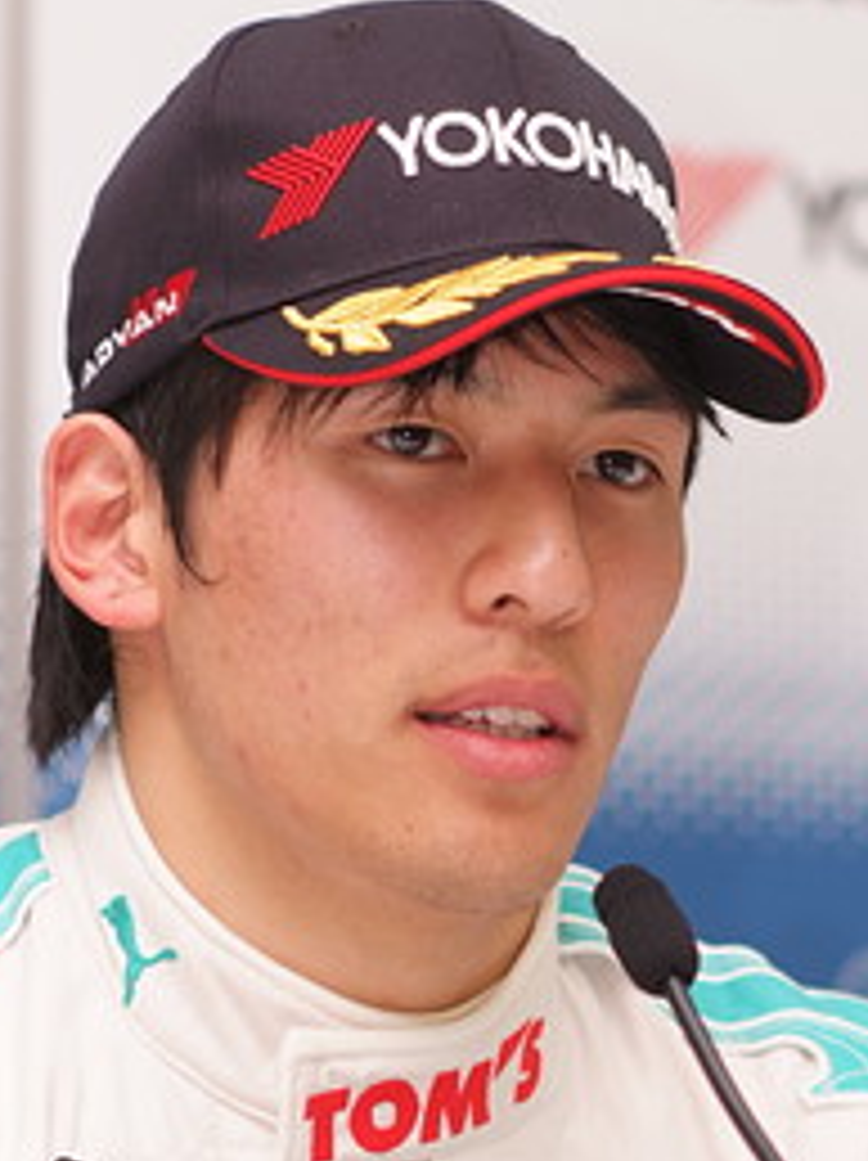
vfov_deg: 7.0
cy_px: 886
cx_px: 454
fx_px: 9477
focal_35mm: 283
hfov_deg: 5.2
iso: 200
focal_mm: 105
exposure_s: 1/125
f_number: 2.8
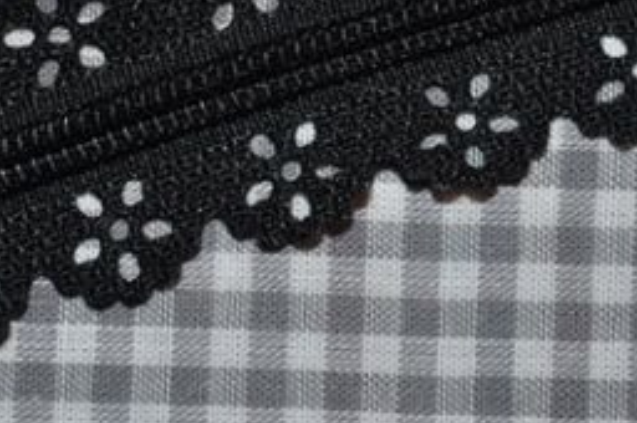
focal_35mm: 206
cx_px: 338
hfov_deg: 10.0
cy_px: 96
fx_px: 3640
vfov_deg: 6.6
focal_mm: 44
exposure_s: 1/60
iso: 200
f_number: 5.3
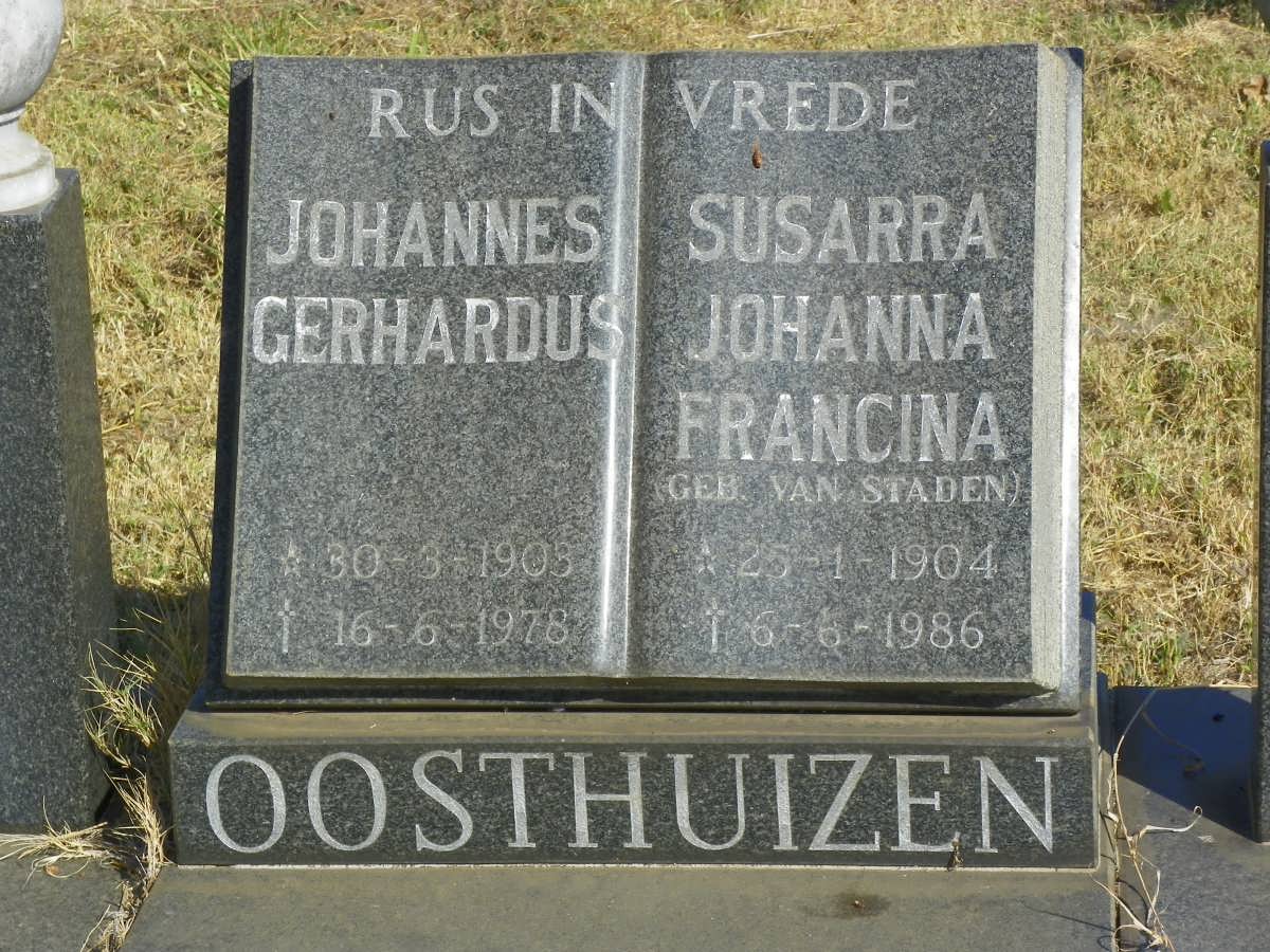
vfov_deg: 13.7
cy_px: 476
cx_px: 635
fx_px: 3962
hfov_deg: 18.2
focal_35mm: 108
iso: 64
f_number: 5.6
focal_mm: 19.2
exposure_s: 1/200
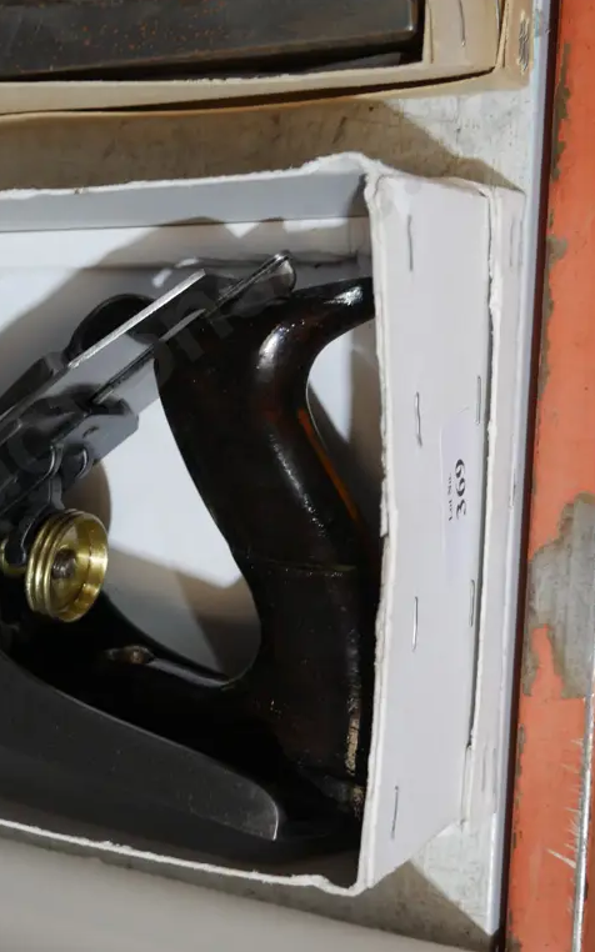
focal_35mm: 57
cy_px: 474
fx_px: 1479
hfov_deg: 21.9
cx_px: -6
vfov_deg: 35.7
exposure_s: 1/60
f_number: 4.4
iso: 400
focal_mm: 20
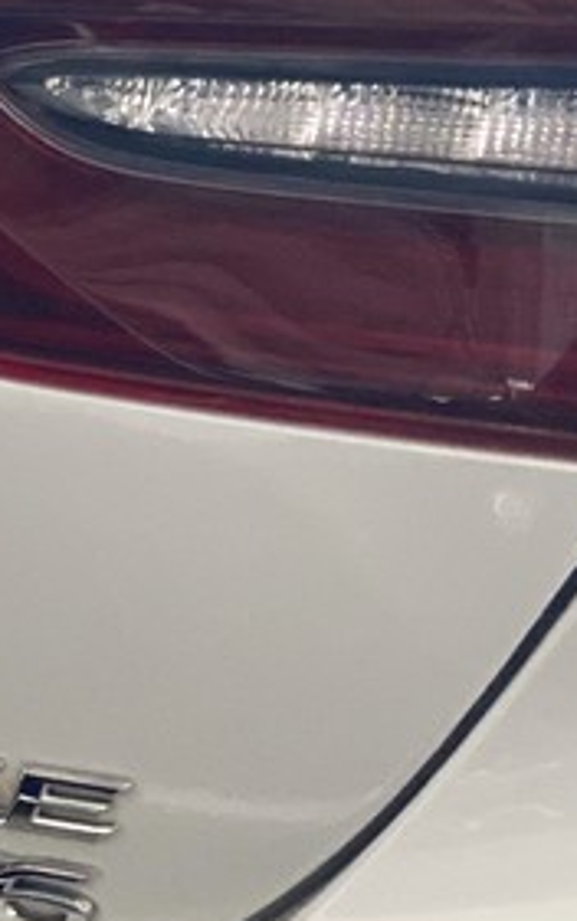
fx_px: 4924
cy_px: 206
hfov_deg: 6.4
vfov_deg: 10.7
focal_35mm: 196
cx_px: -734
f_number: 2
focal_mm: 6
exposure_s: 1/122
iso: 160
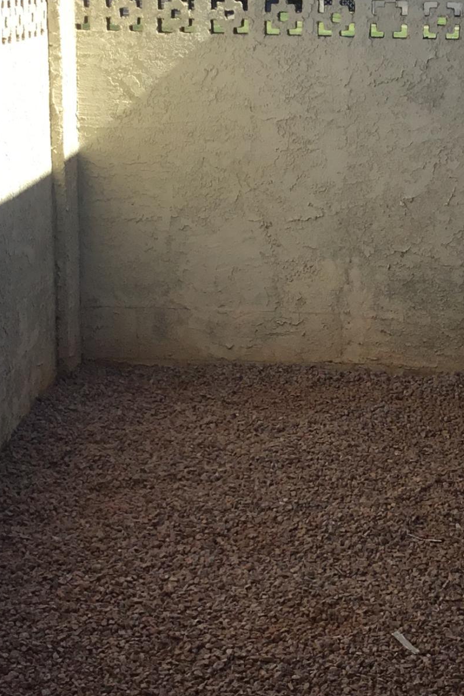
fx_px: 1566
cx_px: 364
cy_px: 369
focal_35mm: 81
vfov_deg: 25.1
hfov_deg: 16.7
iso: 25
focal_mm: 3.3
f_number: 2.4
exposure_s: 1/747
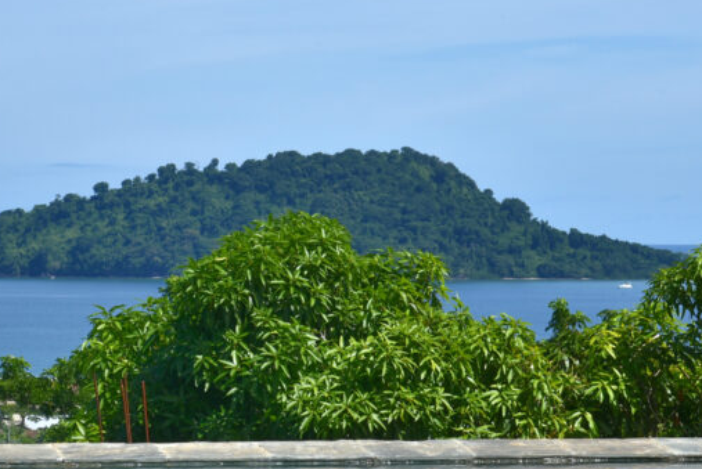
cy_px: 277
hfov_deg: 10.4
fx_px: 3864
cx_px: 356
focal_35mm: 198
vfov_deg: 7.0
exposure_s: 1/250
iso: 200
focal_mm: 98
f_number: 18
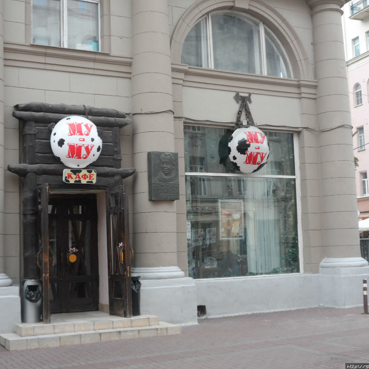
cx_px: 176
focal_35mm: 52
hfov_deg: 32.8
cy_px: 185
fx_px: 627
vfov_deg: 32.8
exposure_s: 1/45
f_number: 3.9
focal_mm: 8
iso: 80
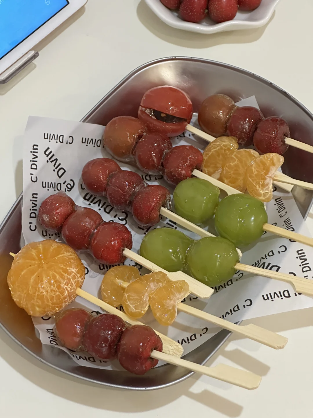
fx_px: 928
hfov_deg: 19.1
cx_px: 156
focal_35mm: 77
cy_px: 209
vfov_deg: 25.3
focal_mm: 9
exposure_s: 1/41
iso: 800
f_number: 2.8
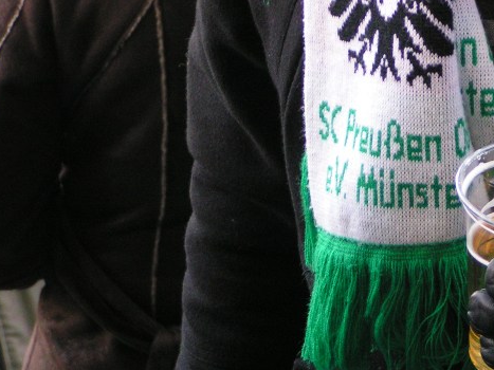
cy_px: 113
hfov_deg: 8.5
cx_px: 395
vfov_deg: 6.4
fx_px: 3324
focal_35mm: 233
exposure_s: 1/100
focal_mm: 20.9
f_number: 3.5
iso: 200
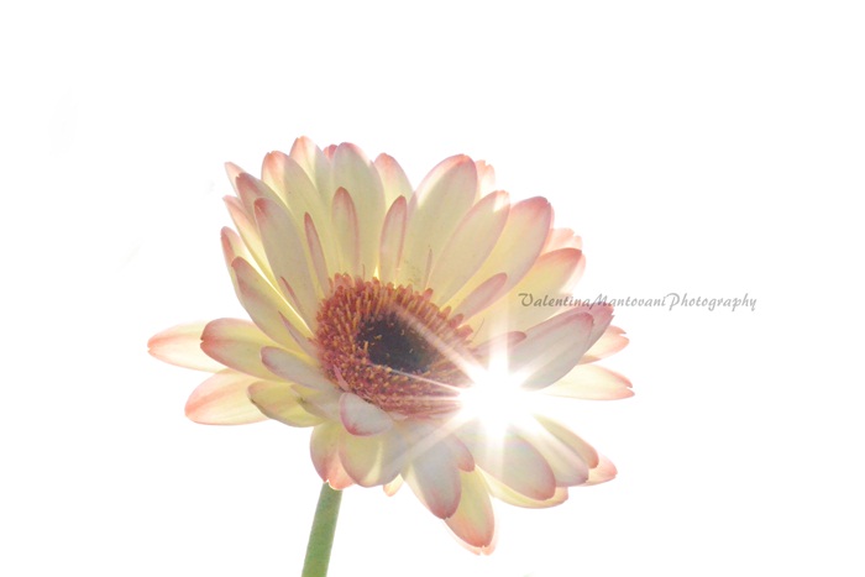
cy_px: 288
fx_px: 1983
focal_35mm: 82
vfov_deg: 16.6
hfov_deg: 24.6
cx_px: 432
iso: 12800
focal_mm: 55
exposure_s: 1/2000
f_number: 25
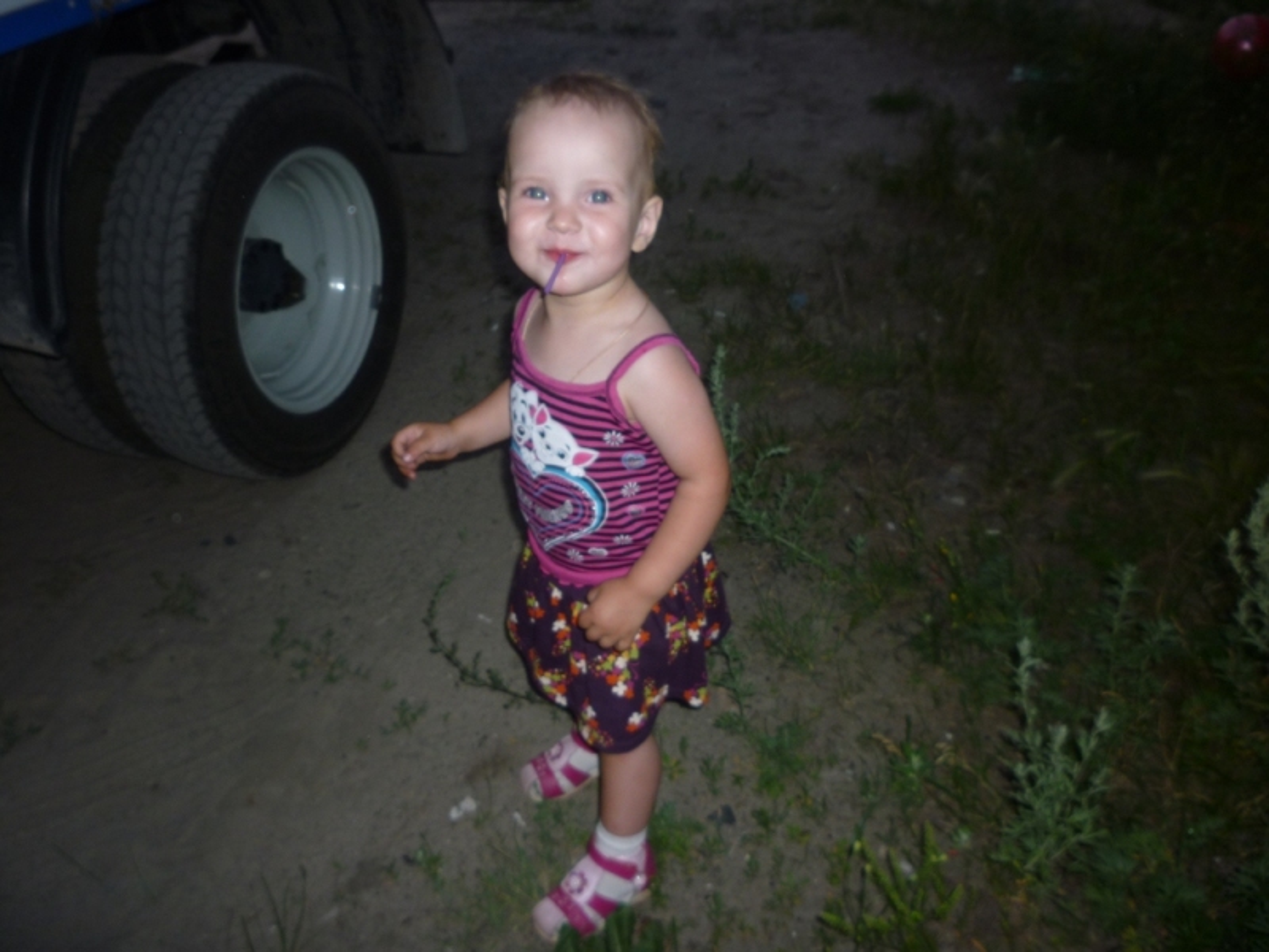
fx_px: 1063
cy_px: 476
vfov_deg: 48.2
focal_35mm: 29
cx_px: 634
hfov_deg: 61.7
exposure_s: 1/60
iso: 100
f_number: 4
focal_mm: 5.2
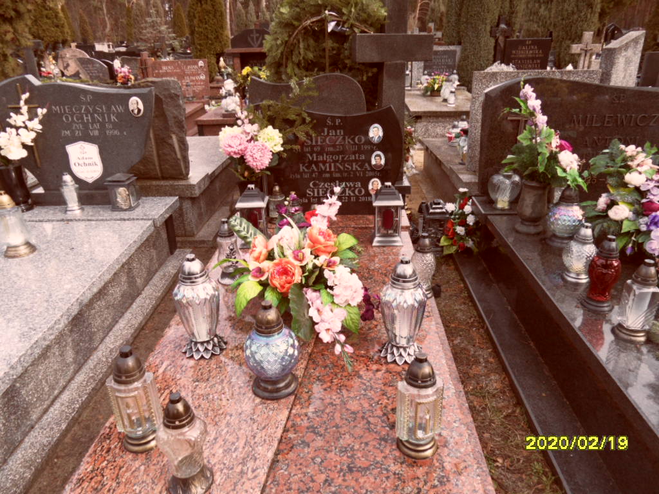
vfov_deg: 56.8
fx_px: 457
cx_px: 330
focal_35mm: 24
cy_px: 247
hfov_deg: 71.6
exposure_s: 1/180
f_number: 3.2
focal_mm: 3.9
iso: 80
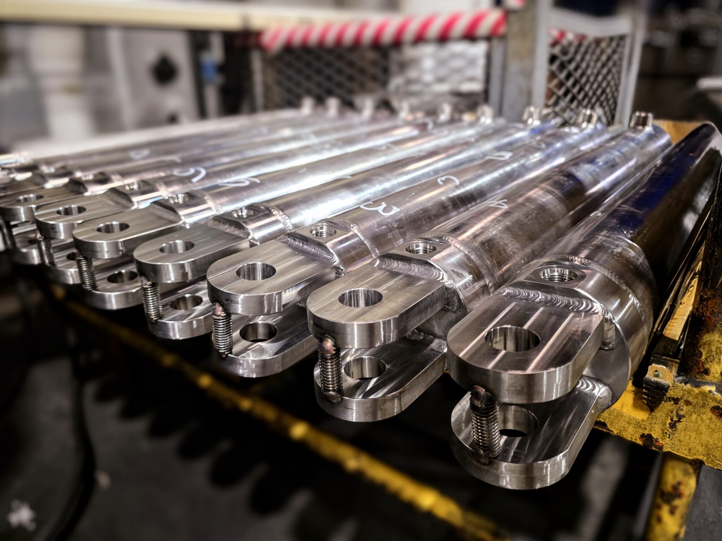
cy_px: 270
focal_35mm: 23
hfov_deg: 73.9
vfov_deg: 58.9
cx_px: 361
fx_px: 480
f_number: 1.7
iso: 640
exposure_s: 1/120
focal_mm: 6.3
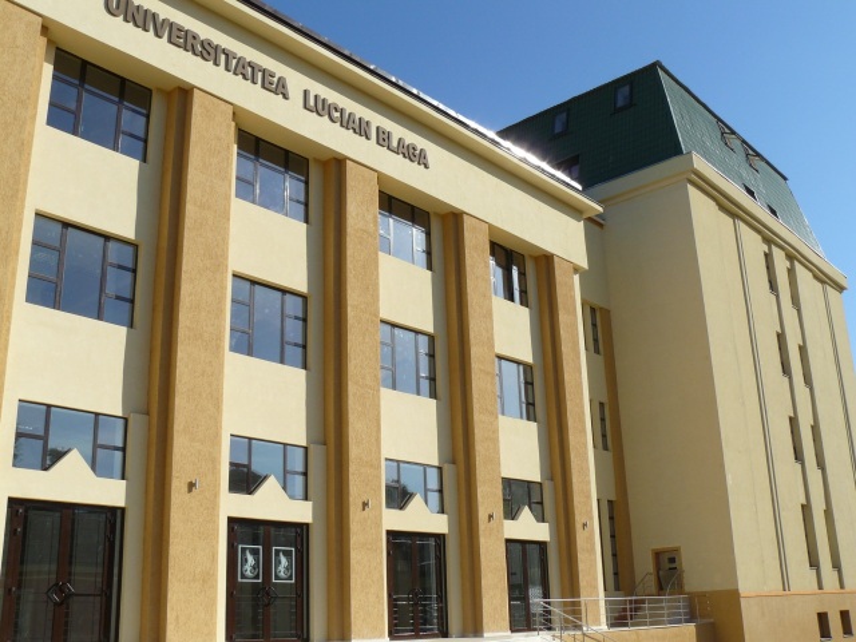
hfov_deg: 51.4
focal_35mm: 36
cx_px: 428
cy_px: 321
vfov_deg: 39.7
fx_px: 890
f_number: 5.6
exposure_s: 1/400
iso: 100
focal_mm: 6
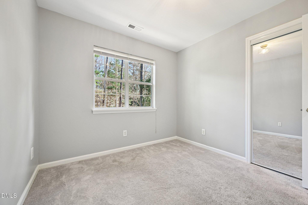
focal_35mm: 14
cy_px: 102
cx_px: 154
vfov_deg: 81.2
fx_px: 120
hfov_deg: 104.3
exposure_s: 1/10
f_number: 8
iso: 400
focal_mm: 14
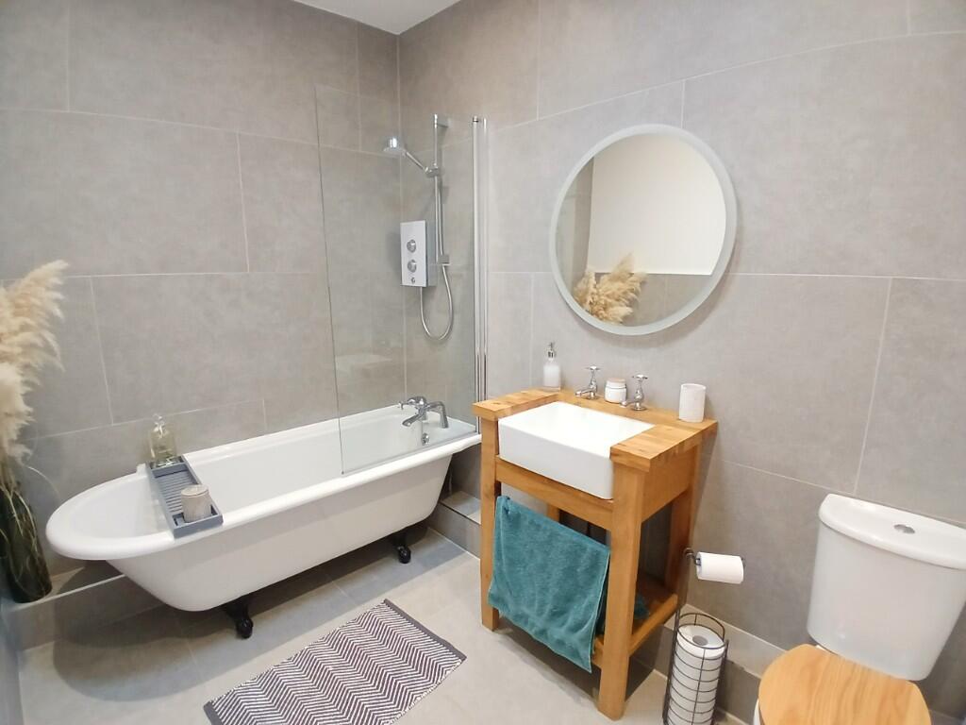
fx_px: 474
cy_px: 362
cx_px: 483
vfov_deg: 74.7
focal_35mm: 17
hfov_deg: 91.0
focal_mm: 1.4
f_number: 2.2
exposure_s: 1/33.3
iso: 250
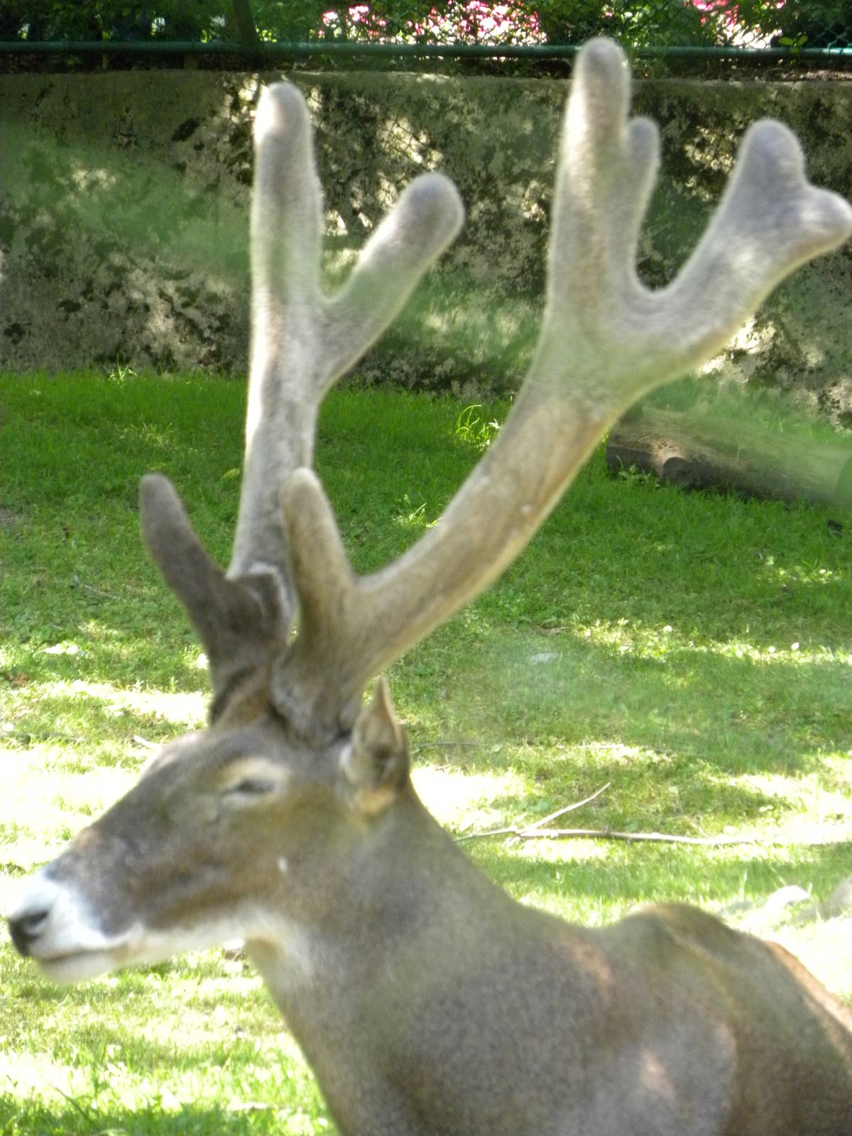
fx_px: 12372
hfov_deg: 3.9
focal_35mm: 377
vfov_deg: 5.3
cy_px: 568
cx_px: 426
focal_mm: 67.2
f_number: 5
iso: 400
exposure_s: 1/132
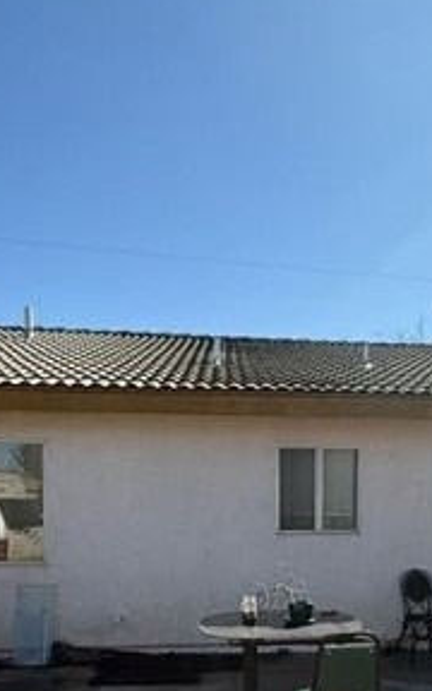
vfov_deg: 54.5
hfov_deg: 37.6
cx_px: 312
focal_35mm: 33
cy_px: 545
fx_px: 622
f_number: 2.2
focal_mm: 2.22
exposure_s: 1/1464
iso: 64
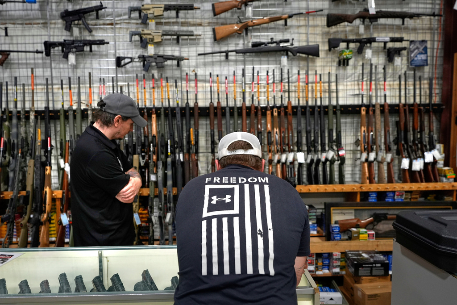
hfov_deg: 71.5
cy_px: 152
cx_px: 228
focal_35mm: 25
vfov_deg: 51.3
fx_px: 317
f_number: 2.8
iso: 1250
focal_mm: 25
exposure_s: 1/320
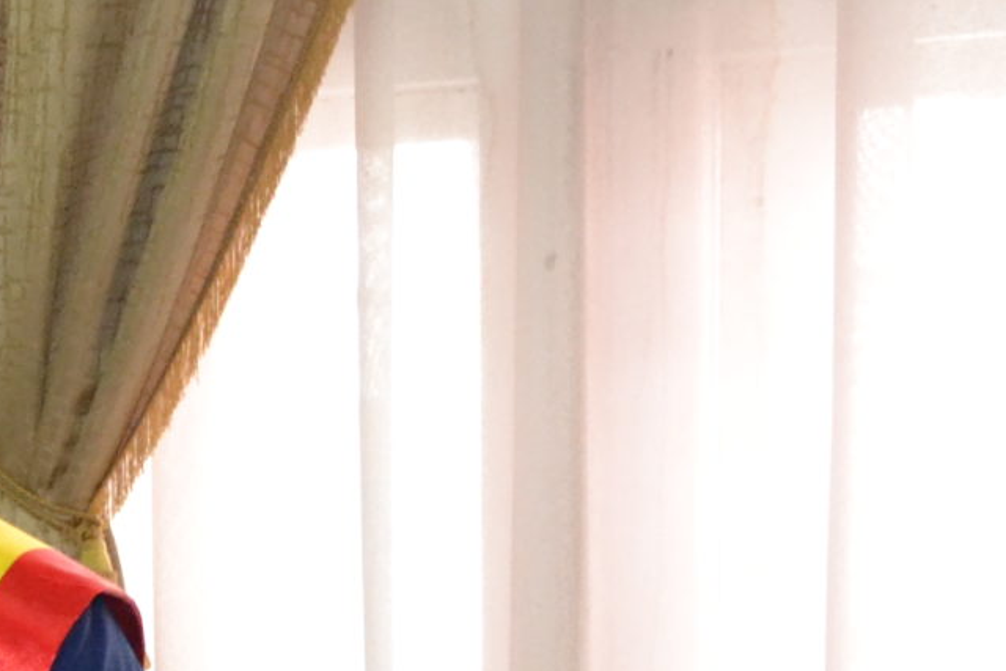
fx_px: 3689
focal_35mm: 132
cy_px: 1050
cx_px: -388
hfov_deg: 14.7
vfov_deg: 10.0
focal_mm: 22
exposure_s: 1/60
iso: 2800
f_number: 3.8
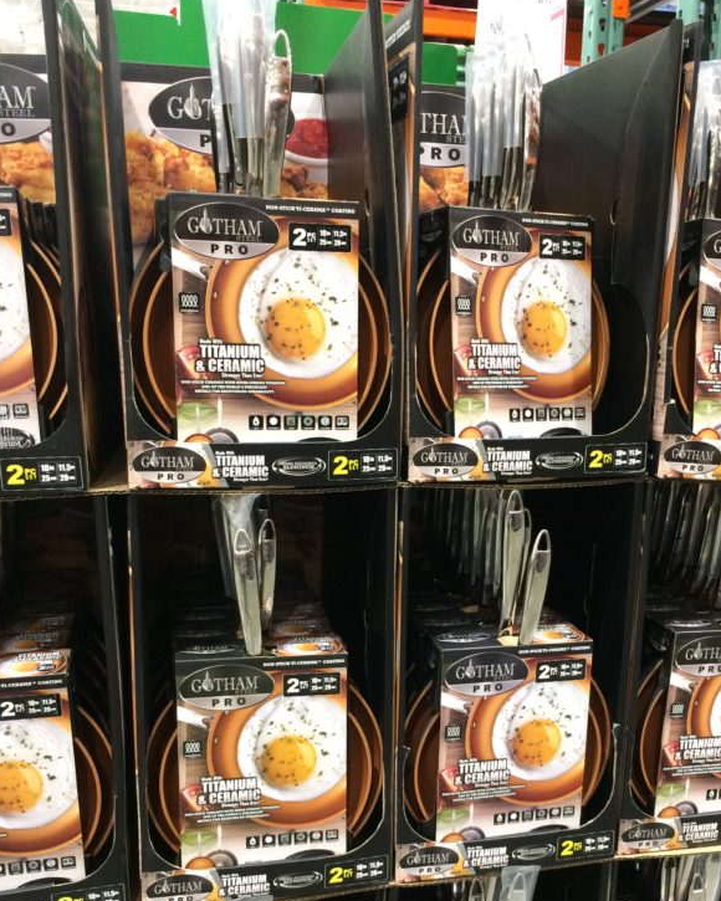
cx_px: 424
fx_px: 1067
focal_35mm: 40
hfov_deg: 37.2
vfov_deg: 45.4
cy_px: 560
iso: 250
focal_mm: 4.15
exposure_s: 1/33
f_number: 2.2
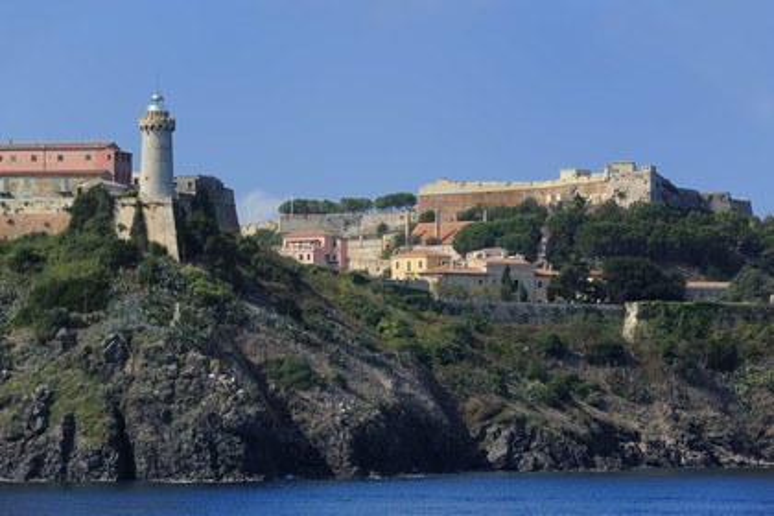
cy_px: 258
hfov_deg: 13.2
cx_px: 387
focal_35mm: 155
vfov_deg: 8.9
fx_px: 3332
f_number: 9
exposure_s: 1/320
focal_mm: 155
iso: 200
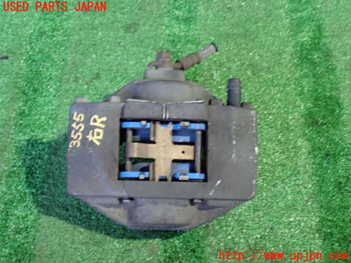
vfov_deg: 27.0
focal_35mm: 54
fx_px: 548
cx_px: 176
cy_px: 132
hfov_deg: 35.5
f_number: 3.3
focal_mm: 9.65
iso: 800
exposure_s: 1/20
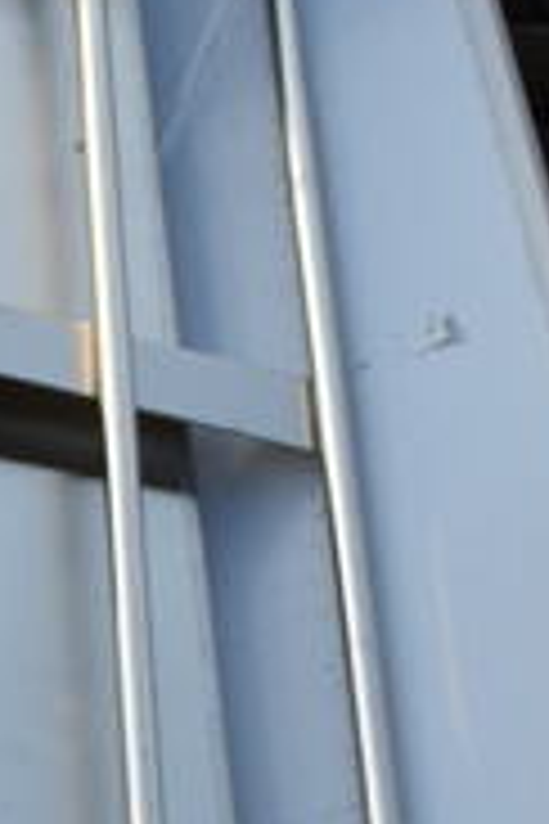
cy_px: 660
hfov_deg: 7.5
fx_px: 3946
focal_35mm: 172
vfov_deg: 11.9
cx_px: -698
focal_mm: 23
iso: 100
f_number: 4.5
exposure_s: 1/125
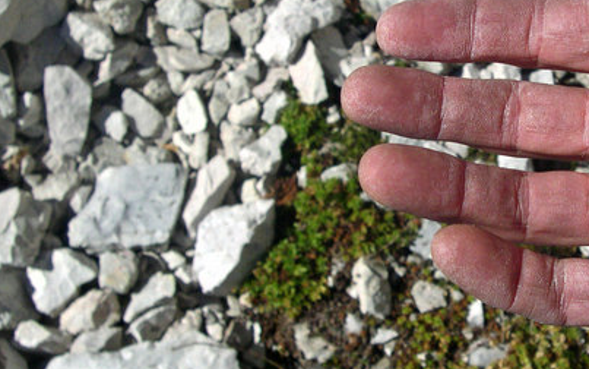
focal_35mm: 72
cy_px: 152
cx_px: 488
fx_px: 1156
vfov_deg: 18.1
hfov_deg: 27.9
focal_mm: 8
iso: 100
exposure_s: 1/790
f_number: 7.6
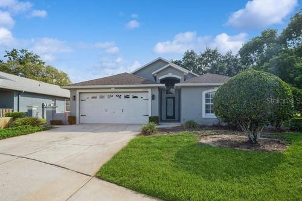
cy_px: 100
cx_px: 151
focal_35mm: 18
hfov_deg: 90.0
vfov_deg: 67.3
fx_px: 151
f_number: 8
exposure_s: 1/400
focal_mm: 12
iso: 200
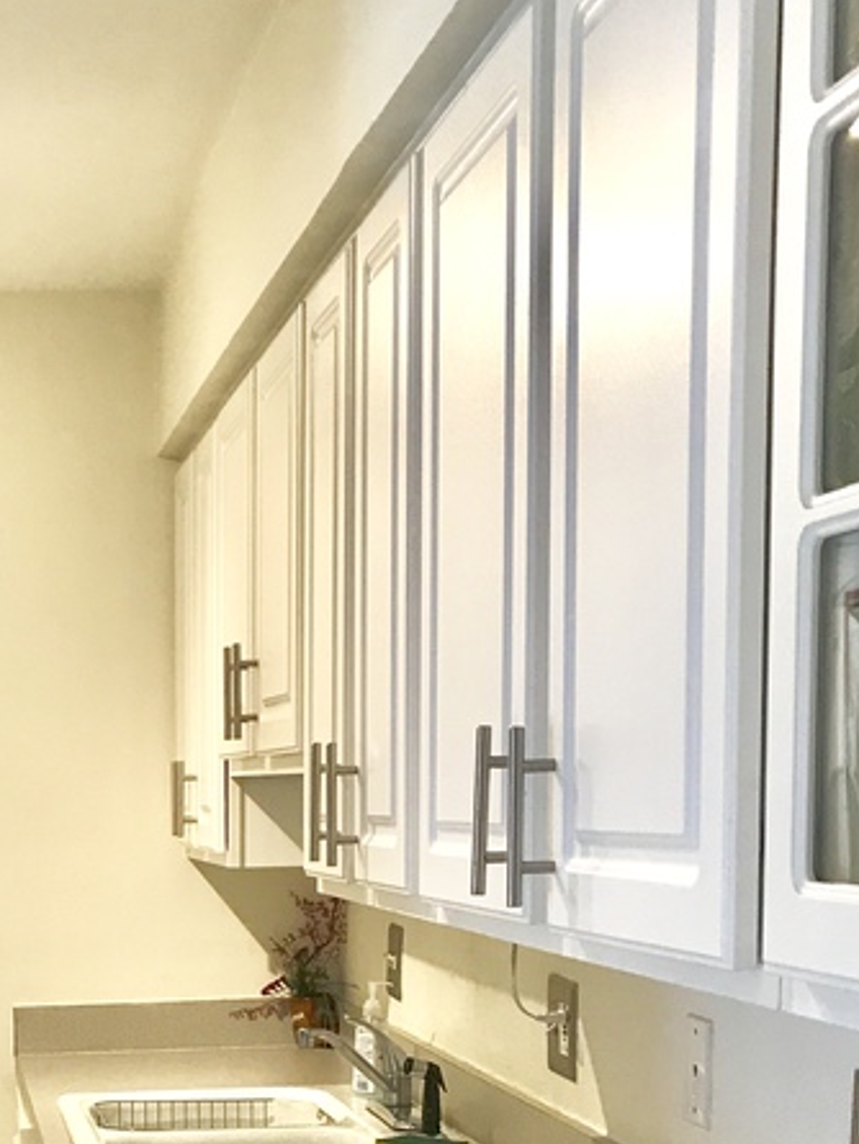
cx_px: -15
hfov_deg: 20.9
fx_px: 2249
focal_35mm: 68
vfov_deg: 27.0
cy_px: 1131
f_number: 1.8
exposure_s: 1/30
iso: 20
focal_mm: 3.99
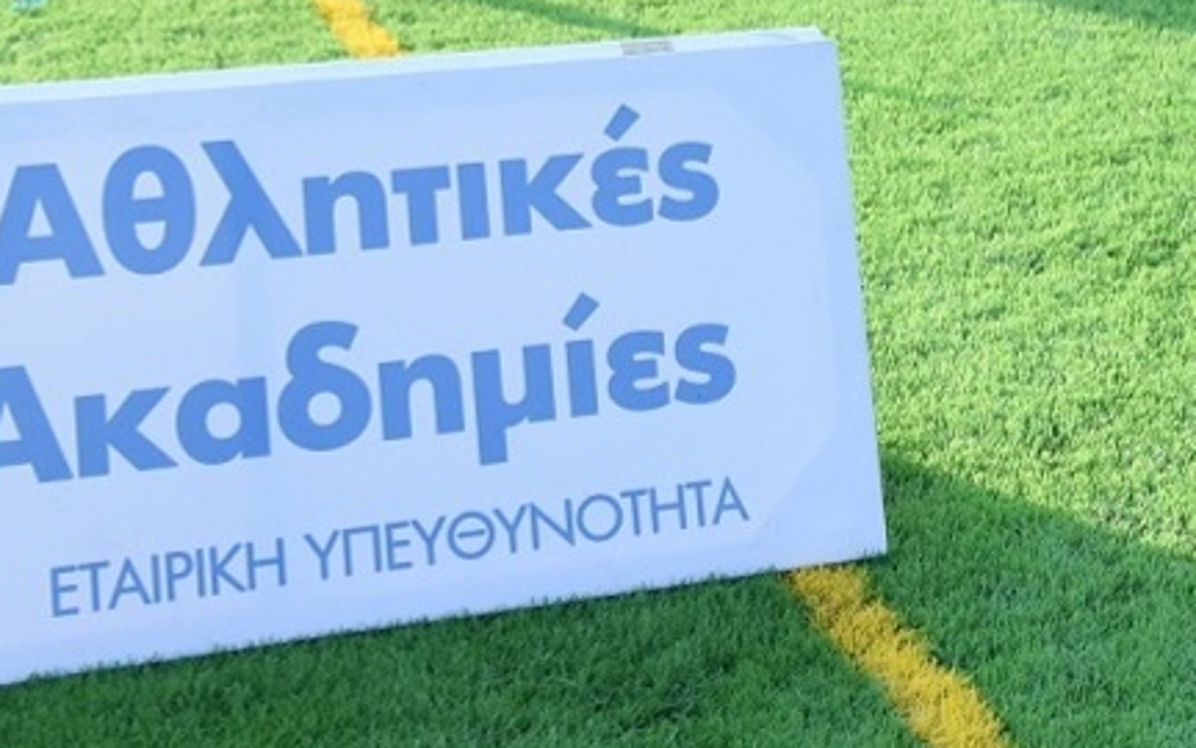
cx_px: 1008
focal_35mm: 85
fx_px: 2771
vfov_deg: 14.7
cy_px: -215
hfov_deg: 23.9
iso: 2500
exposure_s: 1/4000
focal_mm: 30
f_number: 4
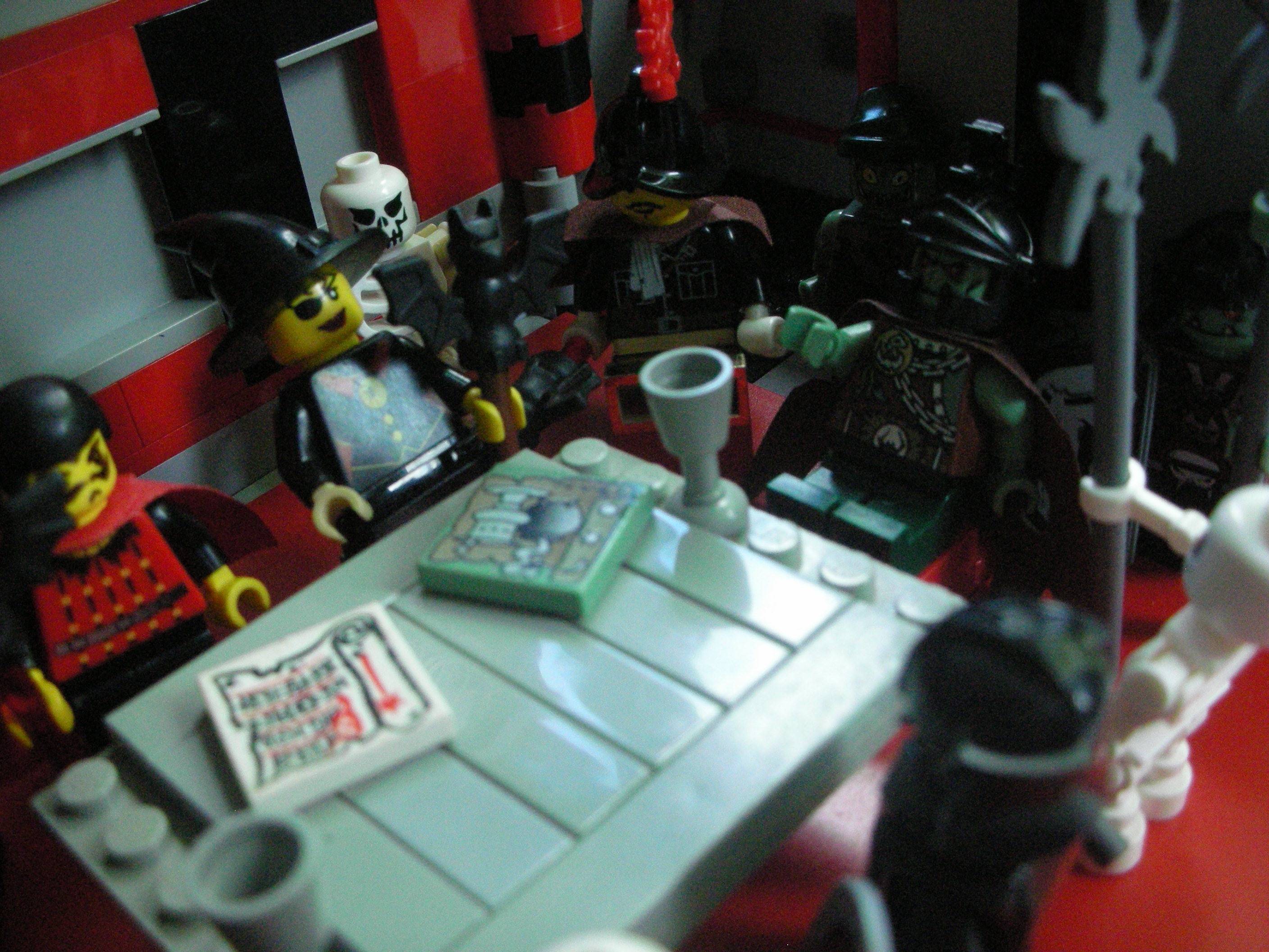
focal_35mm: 35
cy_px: 476
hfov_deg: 52.6
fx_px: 1283
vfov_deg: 40.7
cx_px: 634
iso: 400
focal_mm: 5.8
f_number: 3
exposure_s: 1/160
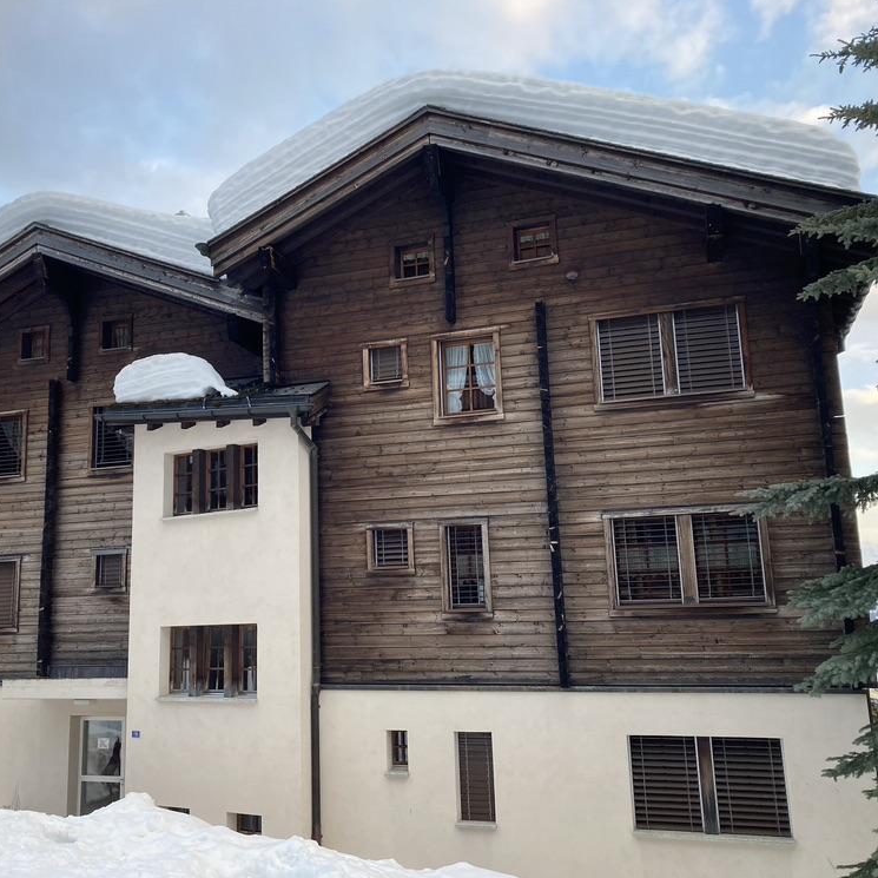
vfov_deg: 48.4
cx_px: 351
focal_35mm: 34
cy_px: 445
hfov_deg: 48.2
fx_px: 976
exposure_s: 1/121
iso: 32
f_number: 1.8
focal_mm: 3.99
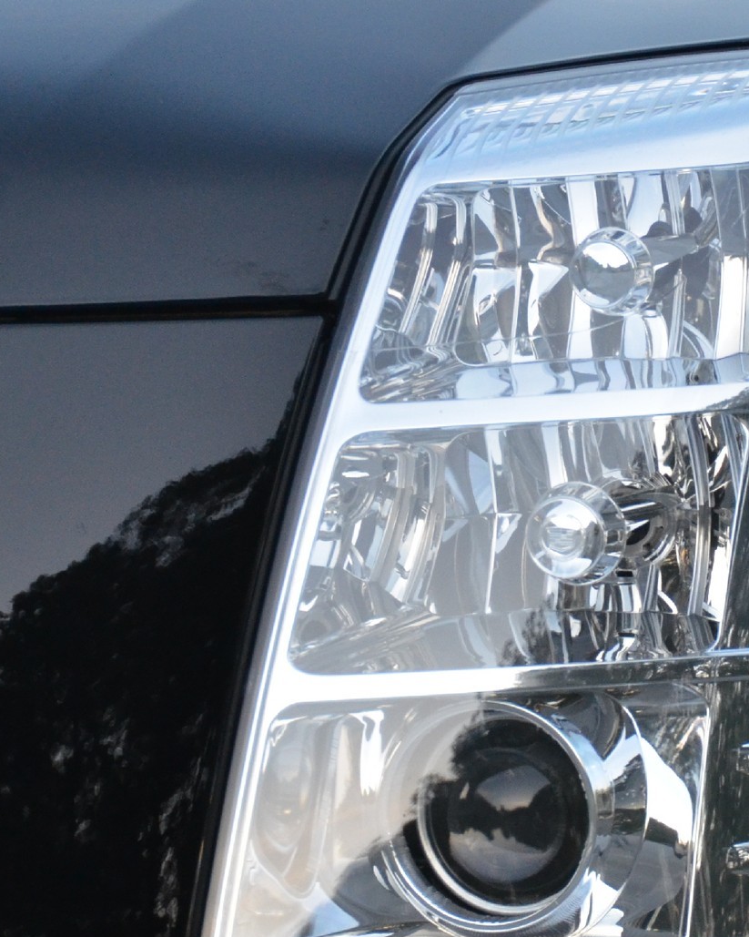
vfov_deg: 2.8
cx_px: 650
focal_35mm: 683
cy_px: 506
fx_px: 18928
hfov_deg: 2.3
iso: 1600
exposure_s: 1/200
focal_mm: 200
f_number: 5.6
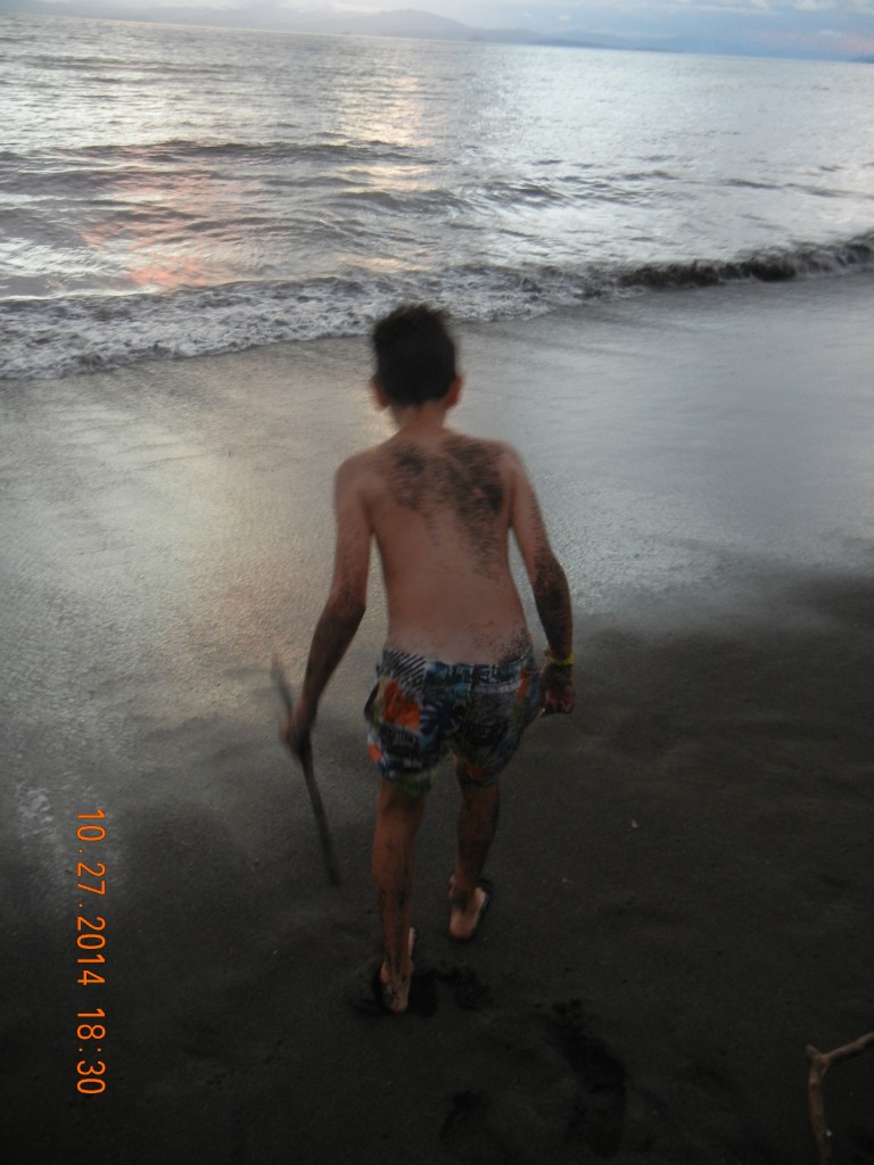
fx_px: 1010
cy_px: 582
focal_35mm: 30
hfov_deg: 46.8
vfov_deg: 60.0
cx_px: 437
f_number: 3.5
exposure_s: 1/17.5
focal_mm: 5.4
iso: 400
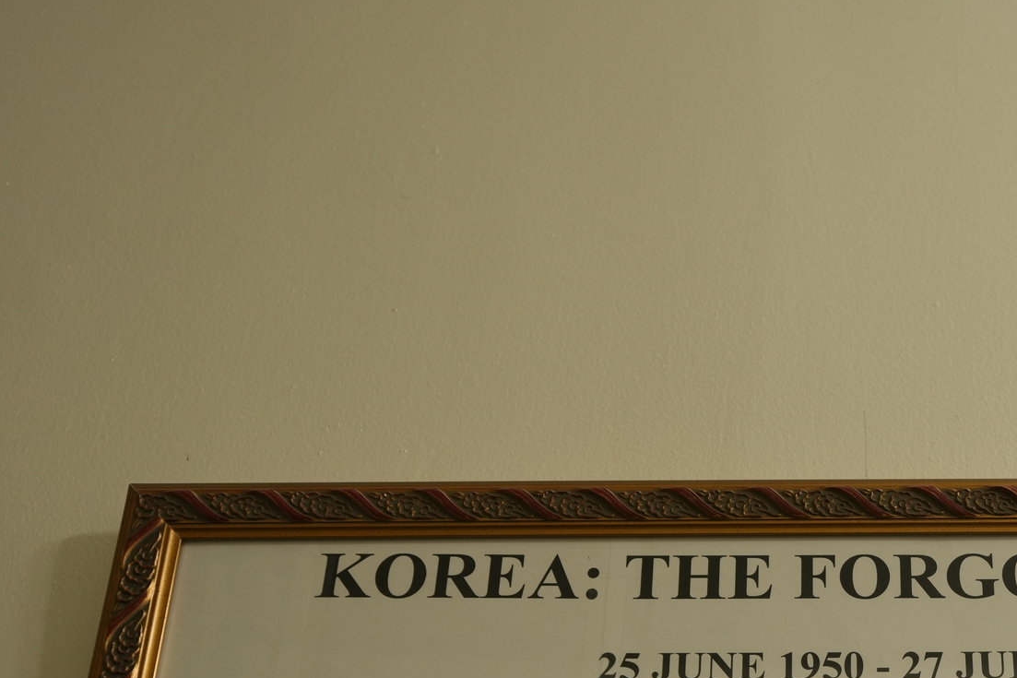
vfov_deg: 27.3
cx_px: 847
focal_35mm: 47
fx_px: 1327
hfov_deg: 39.8
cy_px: 654
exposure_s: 1/30
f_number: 2.8
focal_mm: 24
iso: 640
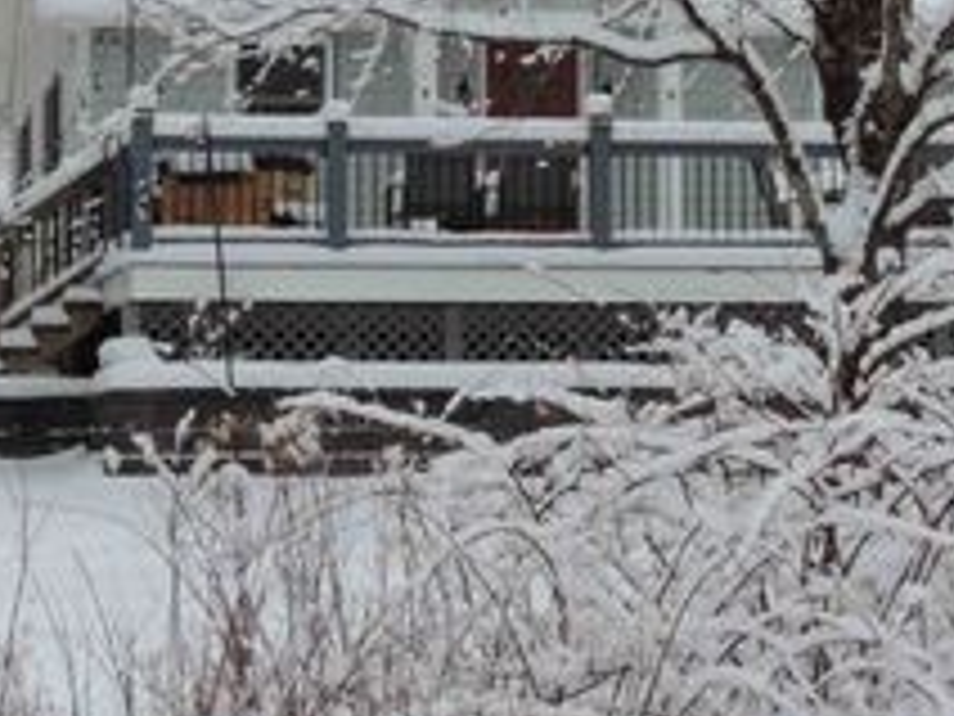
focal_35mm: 130
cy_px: 115
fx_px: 3583
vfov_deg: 11.4
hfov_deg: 15.2
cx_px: 580
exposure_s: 1/320
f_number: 3.7
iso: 80
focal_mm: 9.8
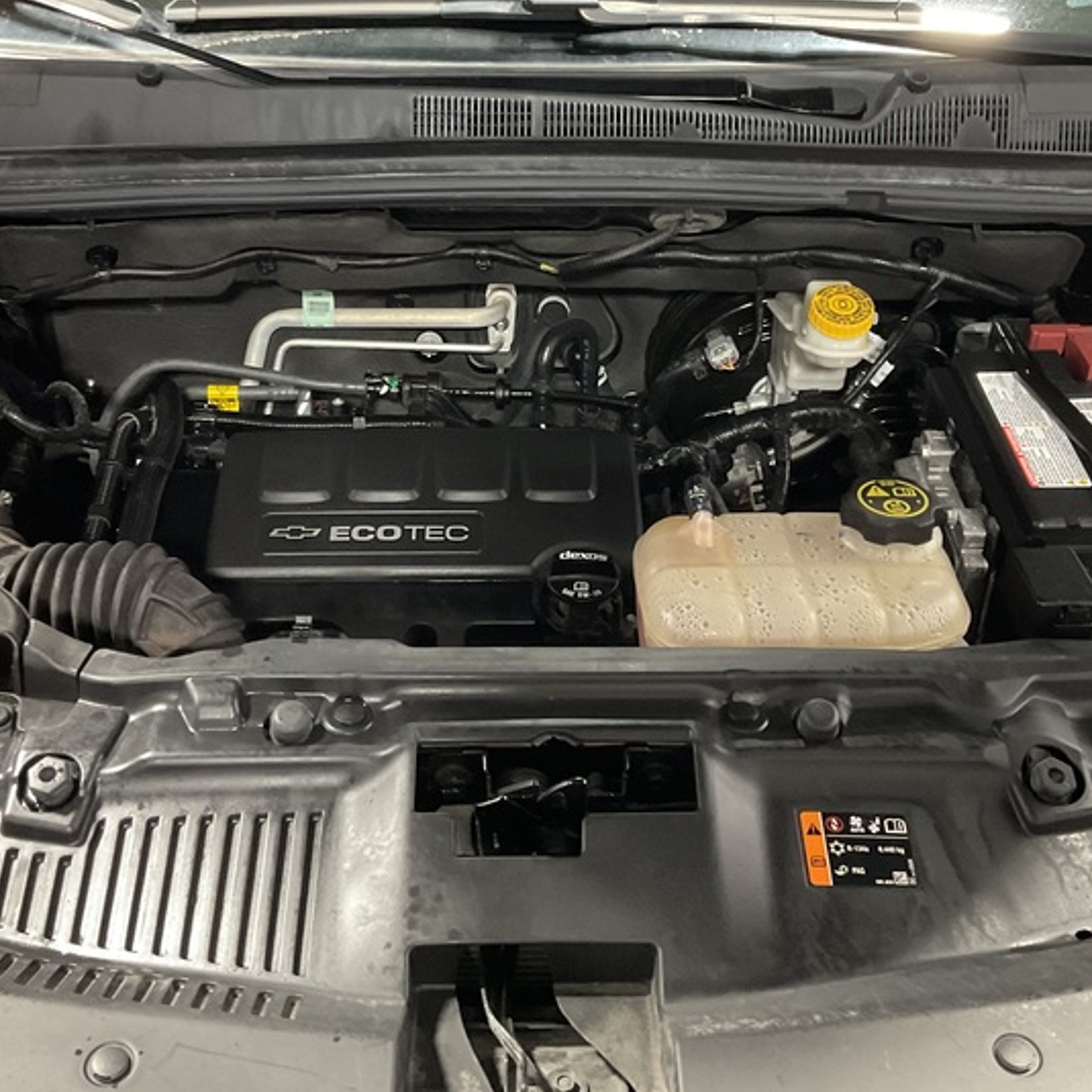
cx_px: 541
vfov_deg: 36.5
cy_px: 390
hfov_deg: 36.8
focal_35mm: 46
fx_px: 1642
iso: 200
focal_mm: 3
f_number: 1.8
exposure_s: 1/40
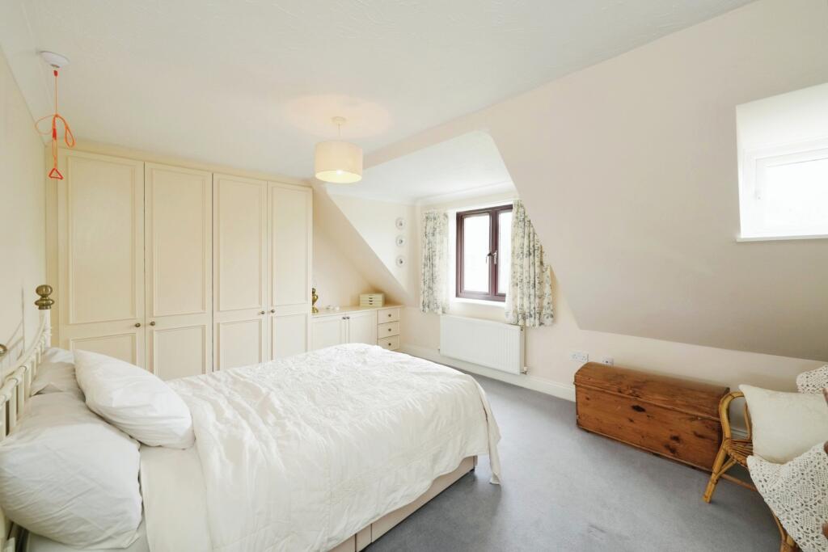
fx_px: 322
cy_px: 276
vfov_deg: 81.2
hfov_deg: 104.2
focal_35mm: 14
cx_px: 414
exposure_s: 1/20
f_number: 6.3
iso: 800
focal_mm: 14
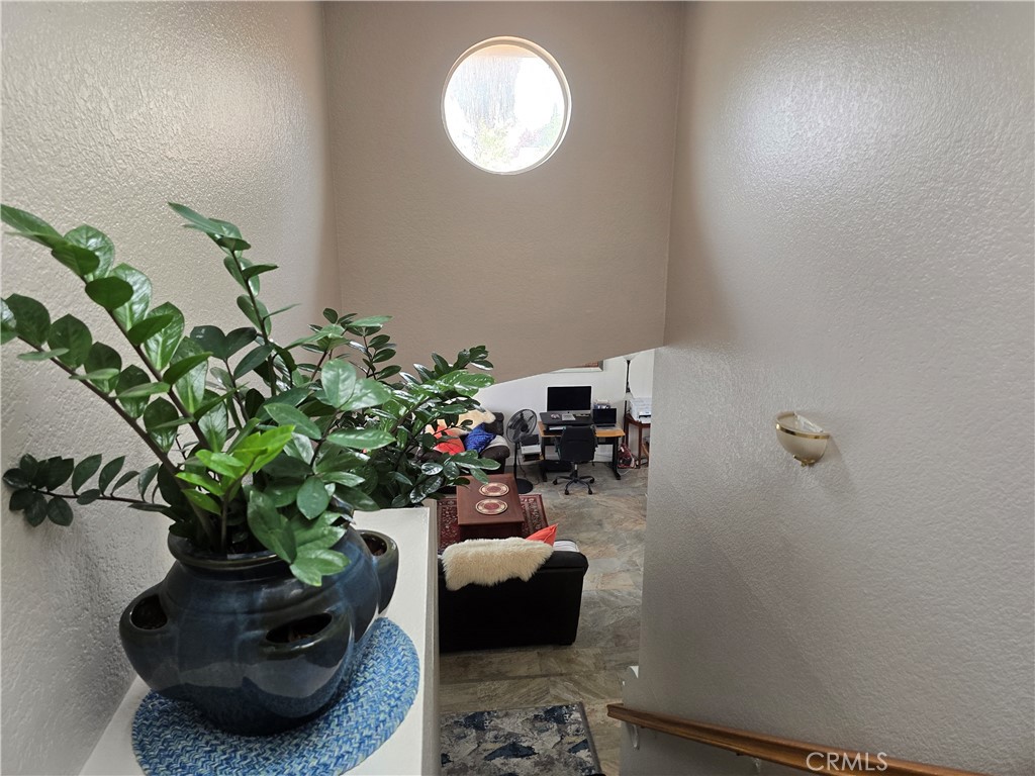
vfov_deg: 58.9
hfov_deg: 73.9
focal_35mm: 23
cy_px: 388
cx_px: 518
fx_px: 688
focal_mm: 6.3
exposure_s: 1/120
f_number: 1.7
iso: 200
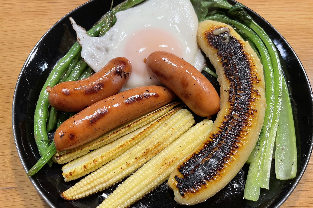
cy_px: 107
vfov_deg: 46.4
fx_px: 243
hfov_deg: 65.5
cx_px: 161
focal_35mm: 28
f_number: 1.6
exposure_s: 1/50
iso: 80
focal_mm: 4.2
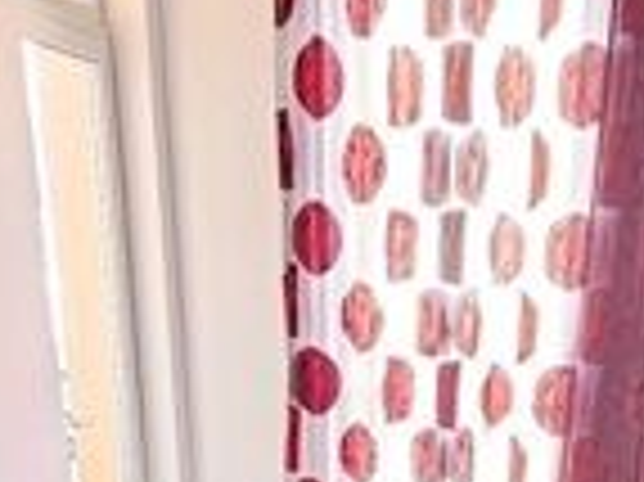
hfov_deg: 29.9
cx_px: 462
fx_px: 1190
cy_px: 982
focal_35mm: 64
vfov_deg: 16.7
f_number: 2.2
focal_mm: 1.7
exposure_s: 1/50
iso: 320
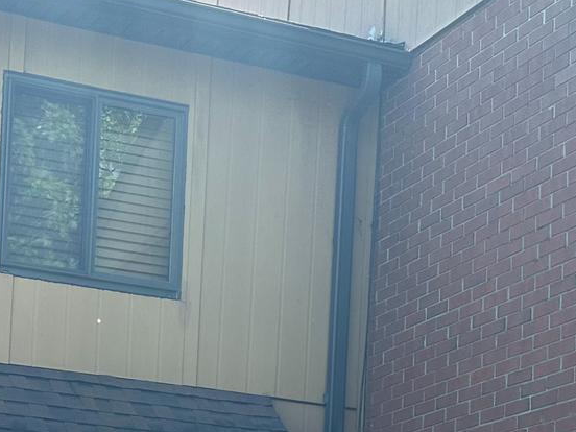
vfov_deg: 15.5
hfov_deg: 21.3
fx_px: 1481
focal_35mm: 89
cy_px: 608
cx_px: 7
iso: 80
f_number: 1.78
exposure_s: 1/785
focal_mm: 6.86
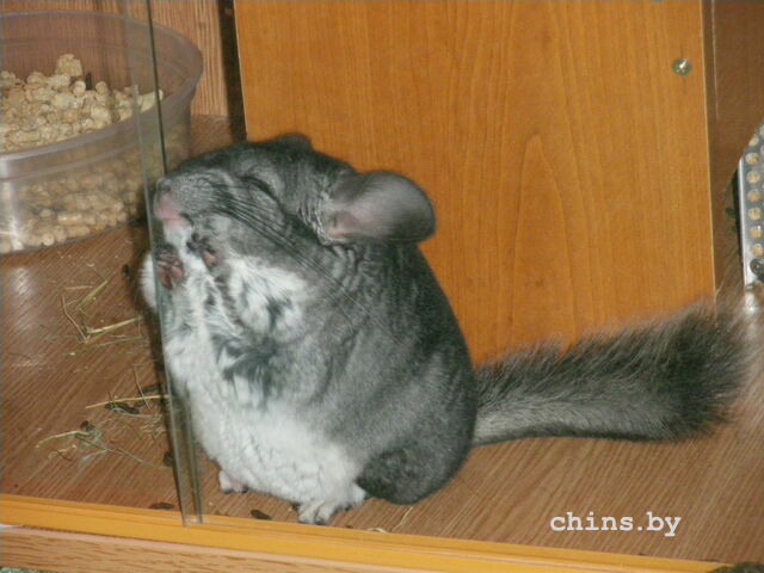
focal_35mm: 180
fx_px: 3973
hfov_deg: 11.0
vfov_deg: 8.2
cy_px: 286
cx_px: 382
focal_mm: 31.5
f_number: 5.6
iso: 400
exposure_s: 1/250
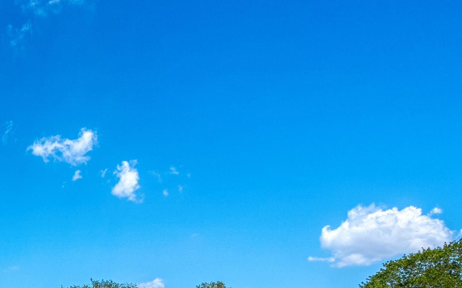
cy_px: 407
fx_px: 806
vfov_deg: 18.4
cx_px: -115
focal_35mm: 64
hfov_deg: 27.5
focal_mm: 16
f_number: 11
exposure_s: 1/200
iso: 100
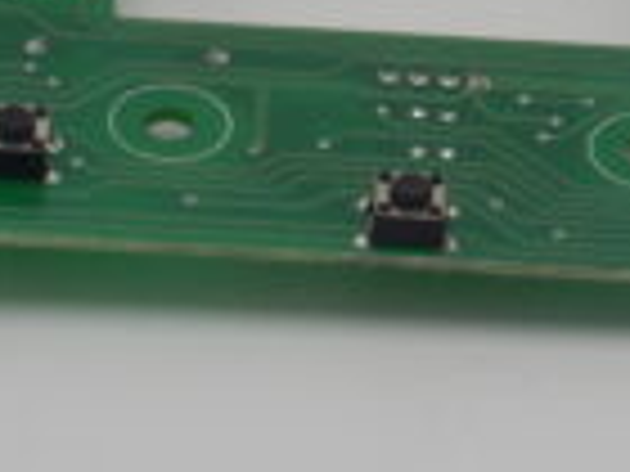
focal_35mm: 513
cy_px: 9
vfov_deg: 2.9
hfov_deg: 3.9
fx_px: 9336
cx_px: 396
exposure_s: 1/160
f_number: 4.9
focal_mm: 21.5
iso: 125
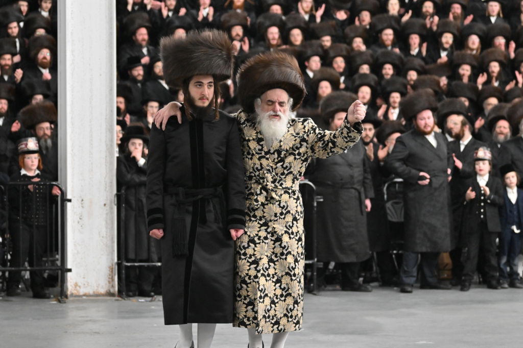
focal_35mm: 105
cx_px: 262
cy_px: 174
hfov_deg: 19.5
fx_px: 1525
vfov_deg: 13.0
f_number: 2.8
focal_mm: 70
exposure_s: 1/320
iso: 1600
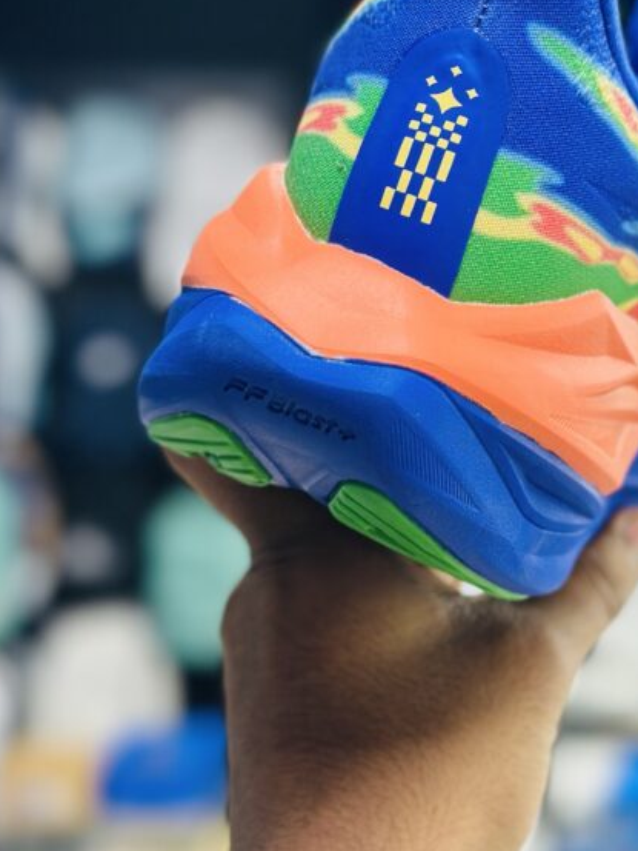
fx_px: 1990
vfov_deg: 23.9
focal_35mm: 81
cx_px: 460
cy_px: 239
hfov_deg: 18.1
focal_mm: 6.86
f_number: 1.78
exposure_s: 1/100
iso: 200
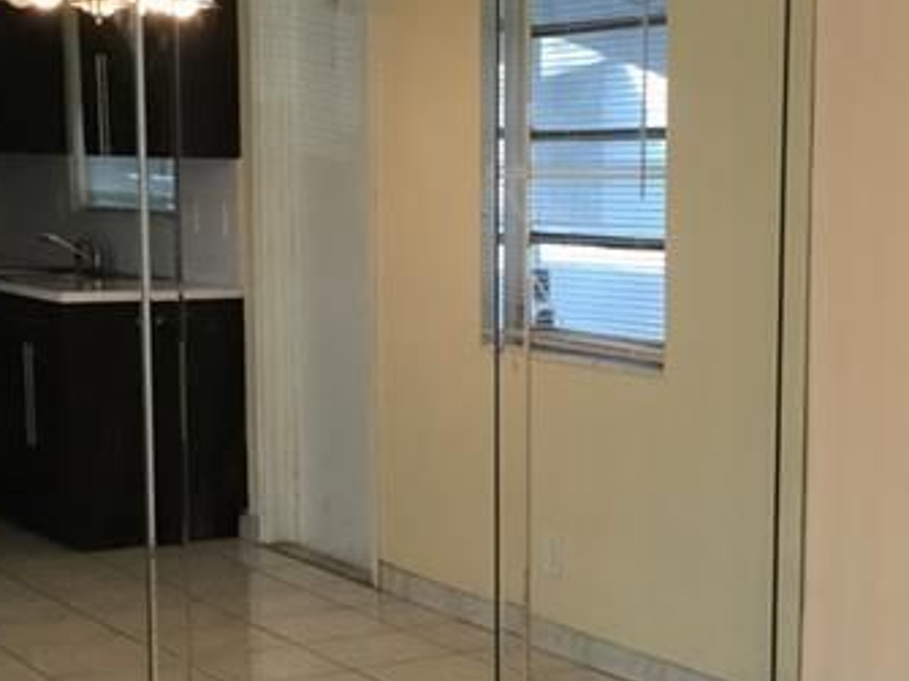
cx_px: 570
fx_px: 1943
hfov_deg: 26.3
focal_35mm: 74
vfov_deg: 19.9
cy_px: 396
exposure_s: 1/30
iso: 32
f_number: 2.4
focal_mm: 3.3
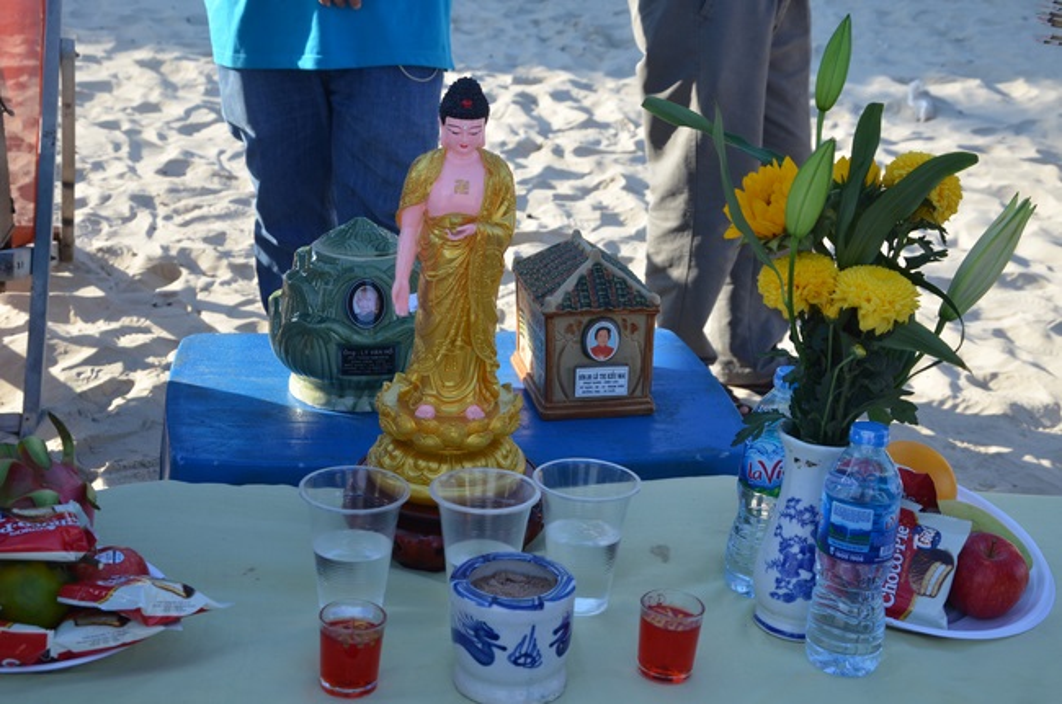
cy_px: 352
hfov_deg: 33.5
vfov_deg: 22.5
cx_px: 531
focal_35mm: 60
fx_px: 1767
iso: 250
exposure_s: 1/250
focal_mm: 40
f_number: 8
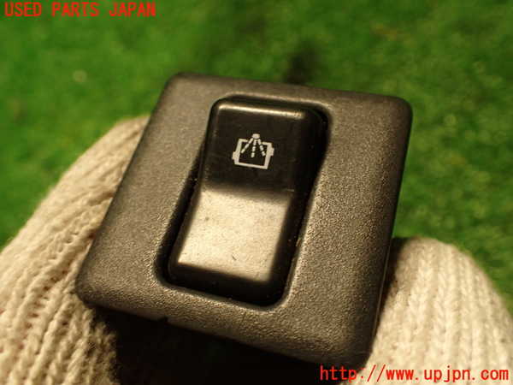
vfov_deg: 44.2
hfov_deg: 56.8
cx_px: 256
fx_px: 474
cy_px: 192
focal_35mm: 32
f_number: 2.4
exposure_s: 1/30
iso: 320
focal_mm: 5.79
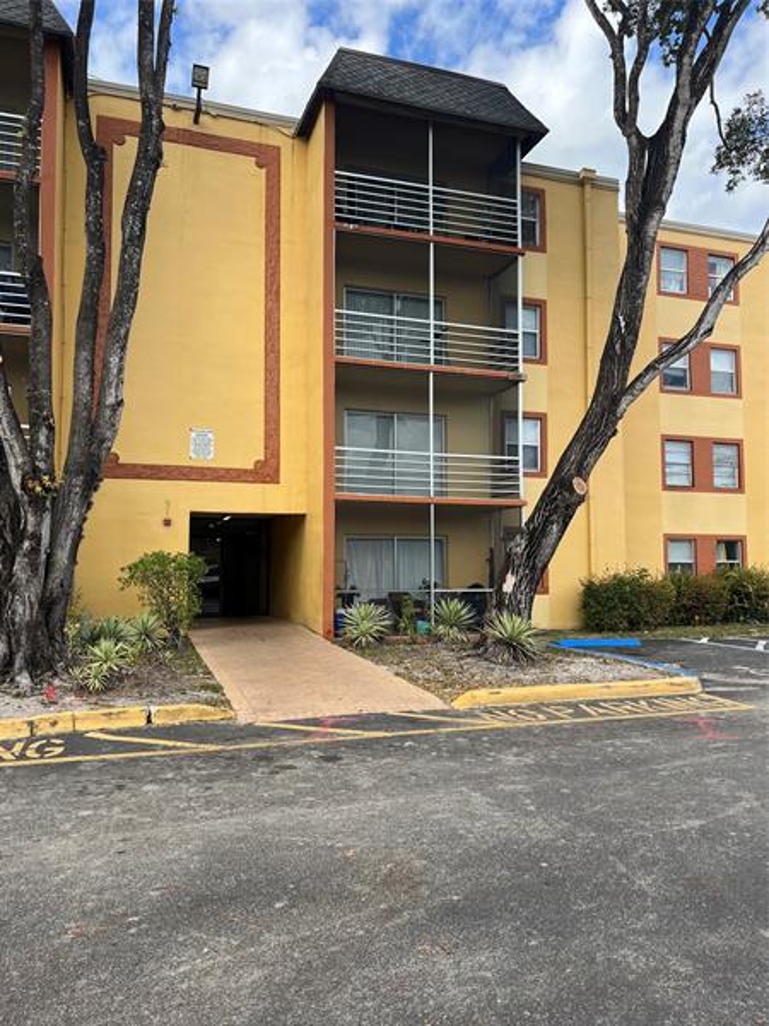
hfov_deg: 53.1
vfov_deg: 67.3
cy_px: 513
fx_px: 770
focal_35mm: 26
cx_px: 384
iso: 50
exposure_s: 1/1068
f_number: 1.5
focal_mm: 5.7
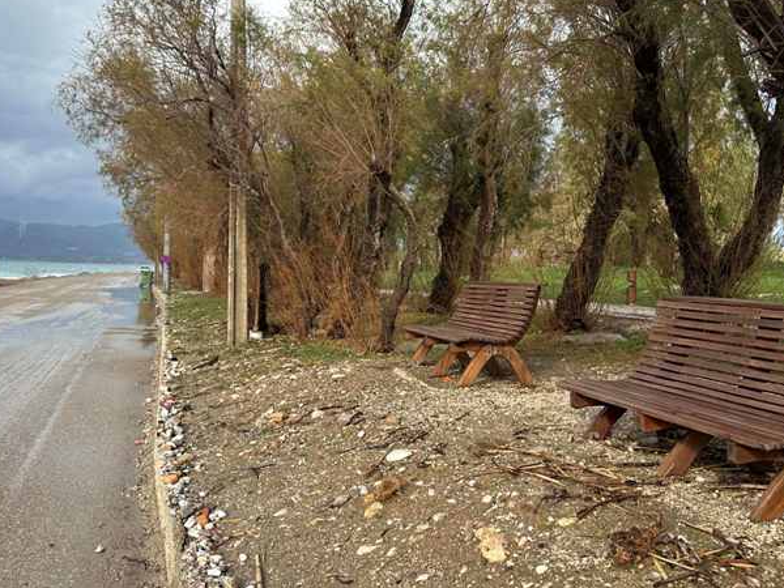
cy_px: 307
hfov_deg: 46.7
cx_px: 349
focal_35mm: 40
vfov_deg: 36.0
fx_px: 906
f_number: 1.78
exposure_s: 1/1916
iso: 80
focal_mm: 6.86
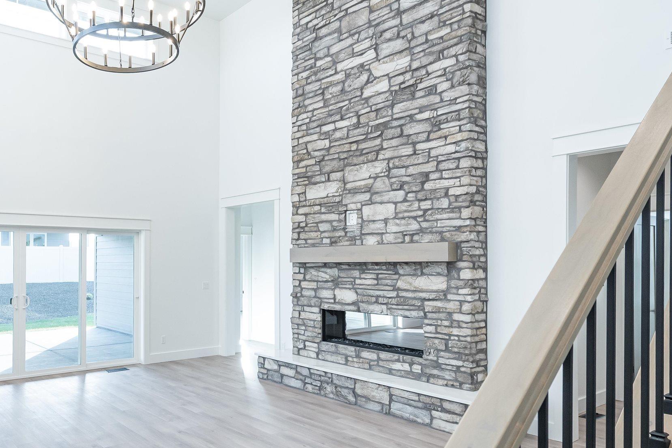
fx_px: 485
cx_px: 162
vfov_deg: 49.6
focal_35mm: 26
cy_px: 227
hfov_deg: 64.9
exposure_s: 1/125
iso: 800
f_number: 5
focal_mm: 14
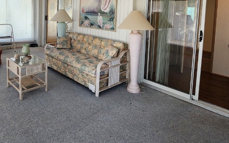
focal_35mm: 25
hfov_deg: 72.3
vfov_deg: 45.8
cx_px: 102
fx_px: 156
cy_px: 21
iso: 100
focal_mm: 2.2
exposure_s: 1/60
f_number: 2.2
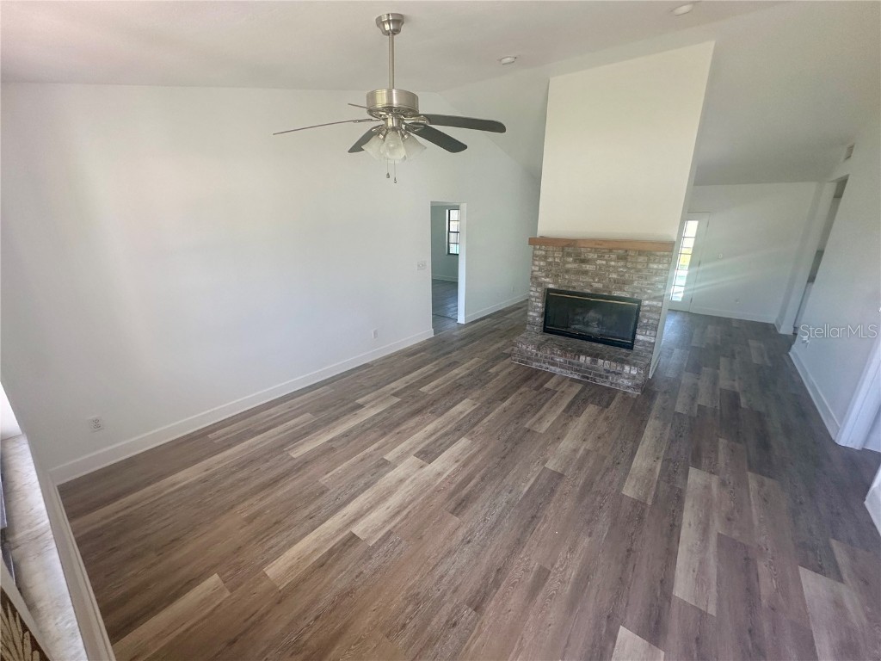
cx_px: 440
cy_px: 330
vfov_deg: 85.7
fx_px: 356
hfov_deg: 102.1
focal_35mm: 14
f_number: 2.2
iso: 125
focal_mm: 2.22
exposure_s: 1/99
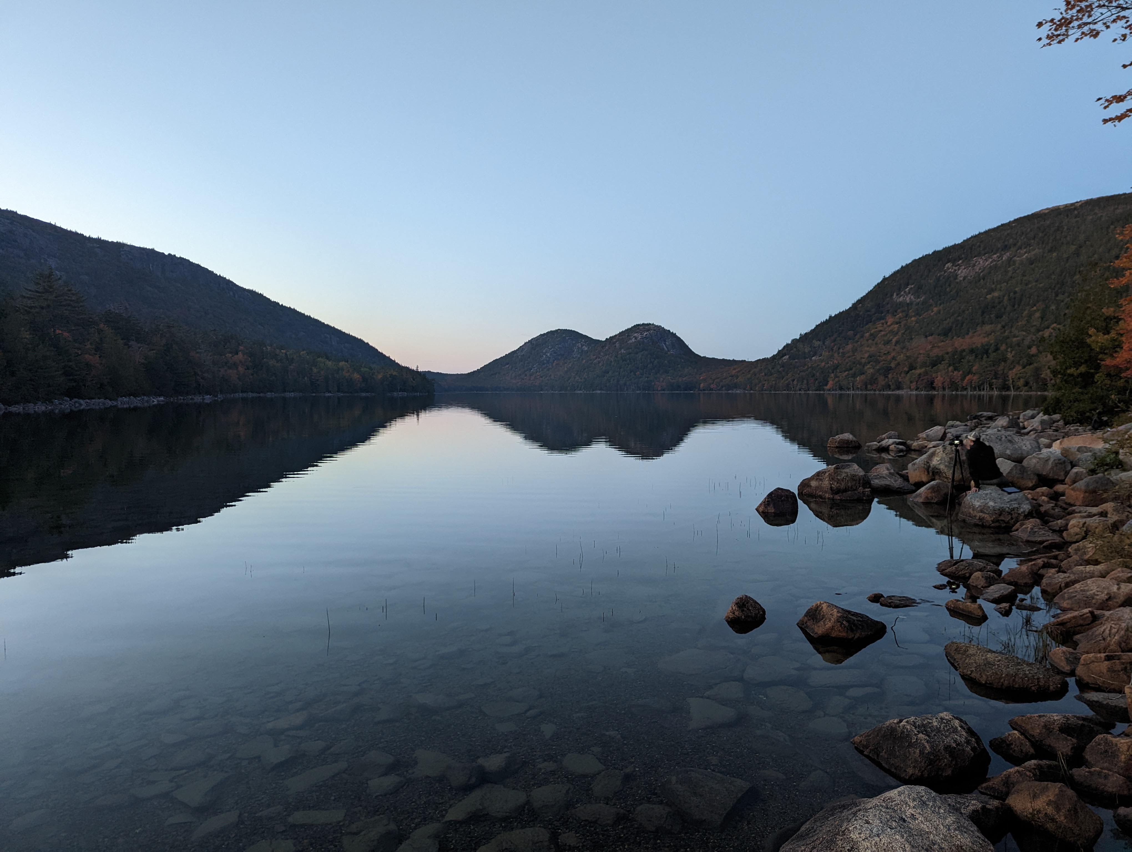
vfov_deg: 56.9
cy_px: 426
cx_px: 566
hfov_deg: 71.5
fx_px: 786
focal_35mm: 24
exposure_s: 1/23.8
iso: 253
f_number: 1.85
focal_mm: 6.81
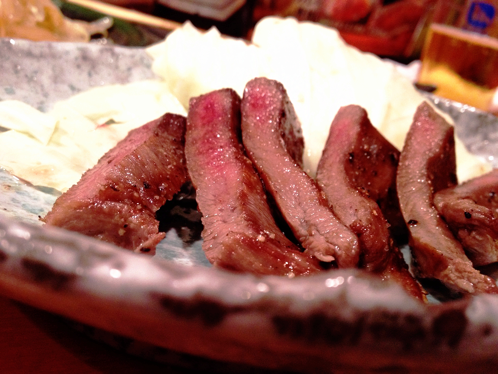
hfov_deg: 52.6
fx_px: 504
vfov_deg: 40.7
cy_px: 187
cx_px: 249
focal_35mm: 35
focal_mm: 4.28
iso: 200
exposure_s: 1/20
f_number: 2.4
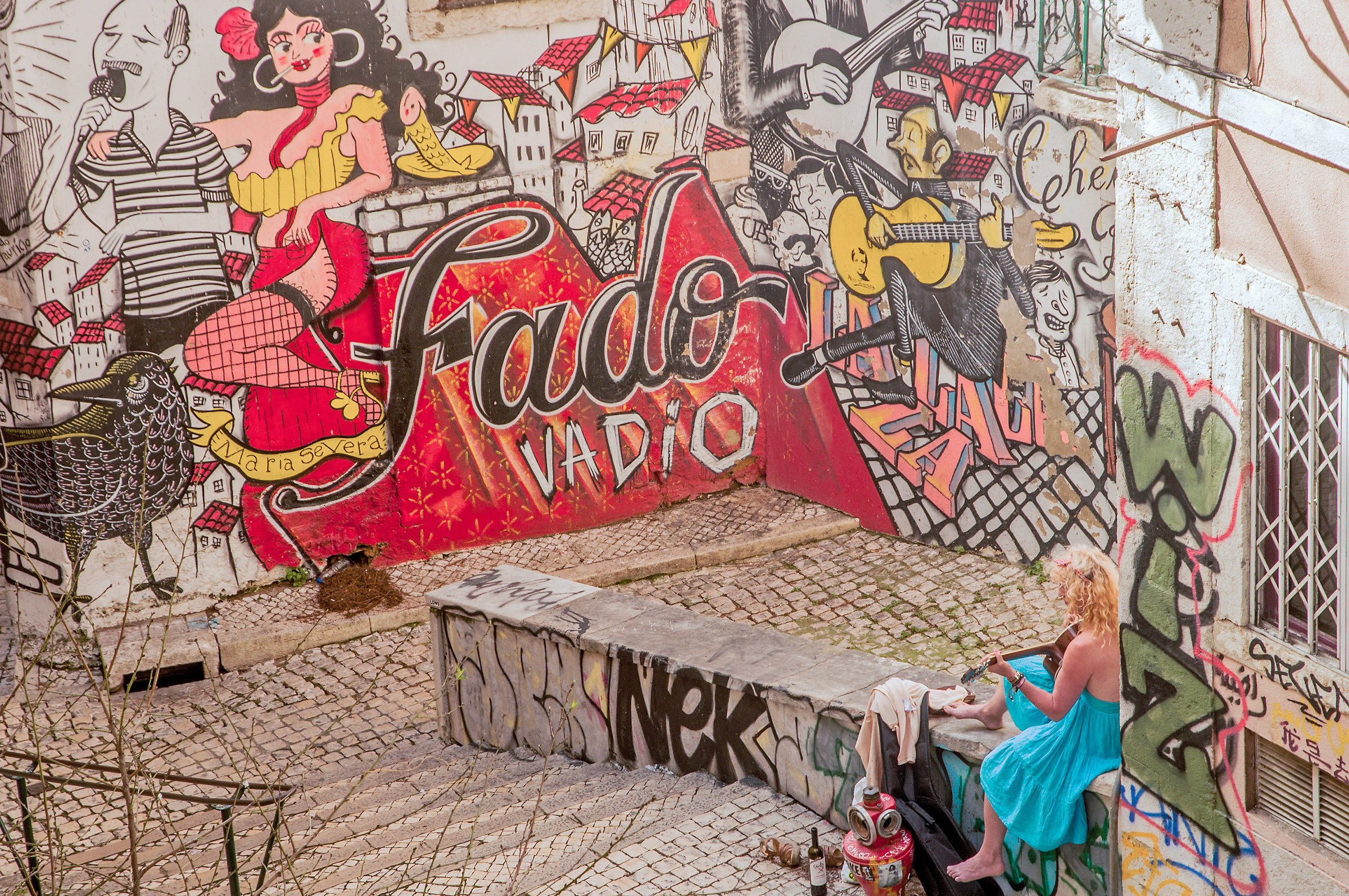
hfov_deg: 21.9
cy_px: 448
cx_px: 674
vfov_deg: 14.7
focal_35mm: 93
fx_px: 3481
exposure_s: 1/100
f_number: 11
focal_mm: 62
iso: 200
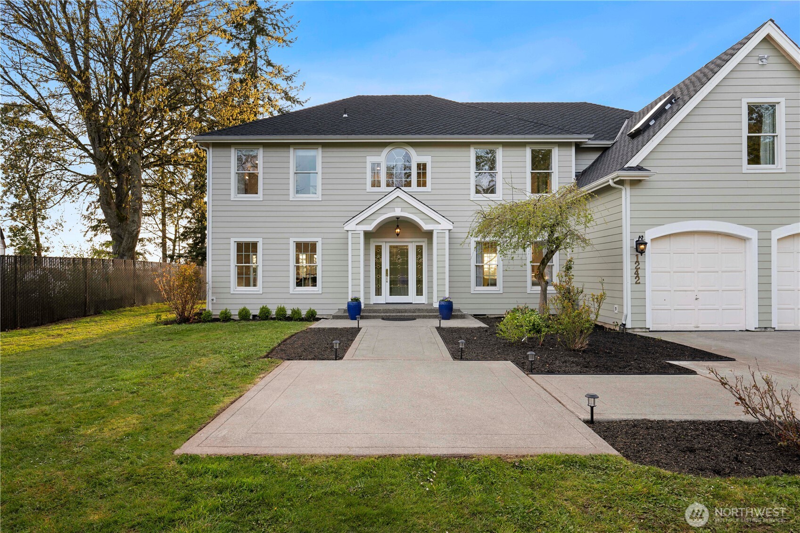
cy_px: 266
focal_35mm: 20
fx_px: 444
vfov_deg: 61.9
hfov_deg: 84.0
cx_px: 400
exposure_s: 1/25
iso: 200
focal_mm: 20
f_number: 8
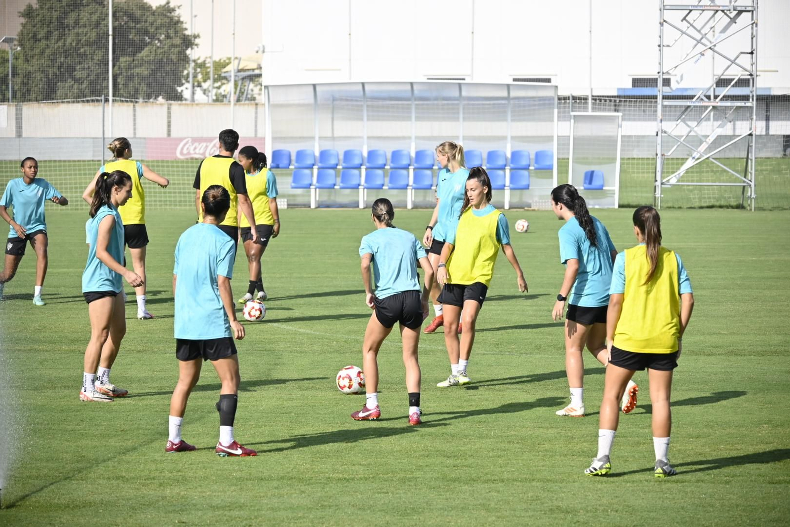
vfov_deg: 8.3
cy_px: 264
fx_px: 3621
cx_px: 395
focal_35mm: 165
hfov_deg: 12.5
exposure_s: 1/1000
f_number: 5
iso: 160
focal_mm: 110
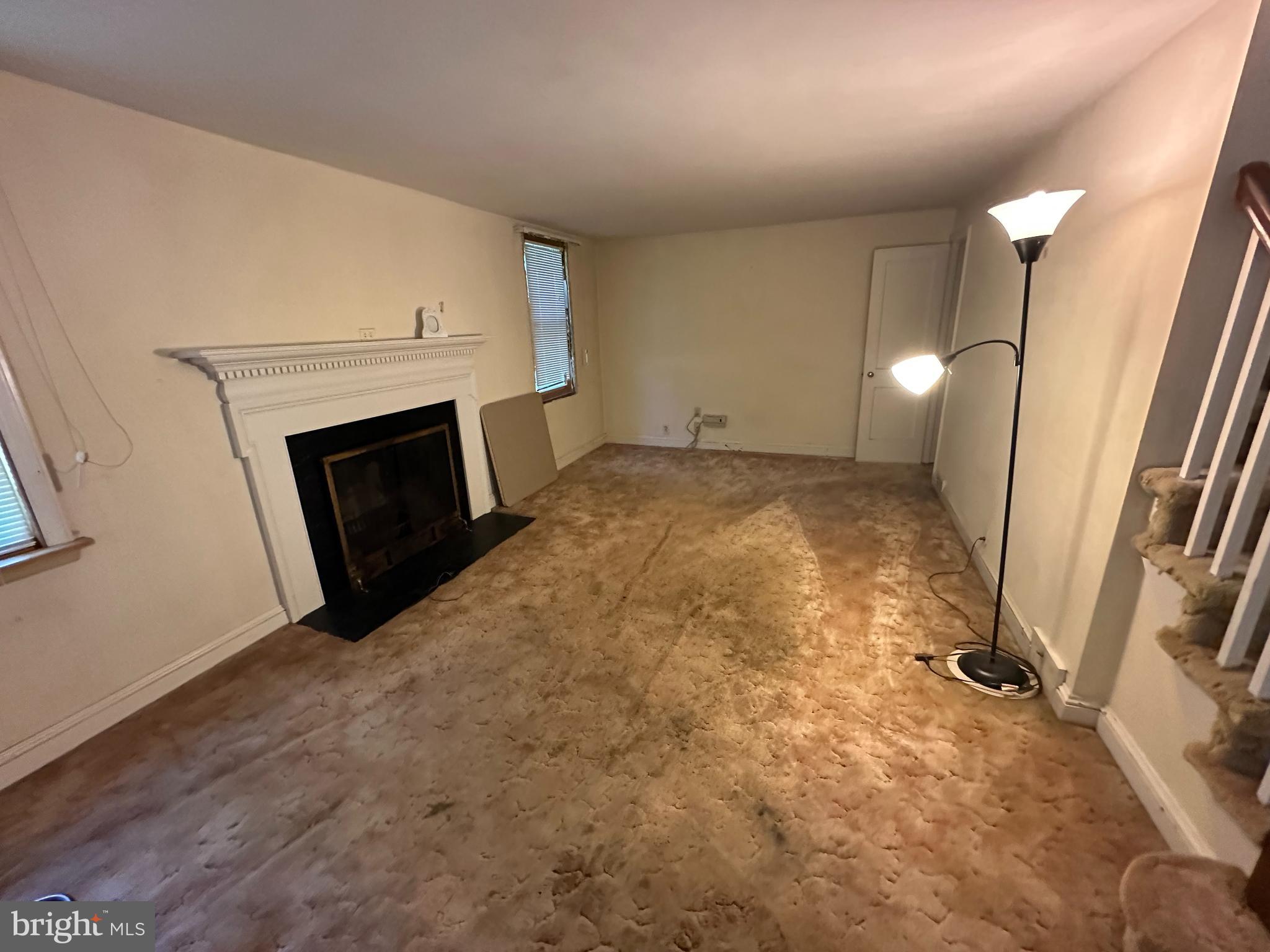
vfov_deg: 85.7
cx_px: 635
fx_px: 514
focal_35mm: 14
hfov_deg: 102.1
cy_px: 476
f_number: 2.2
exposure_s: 1/60
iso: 1000
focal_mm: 2.22
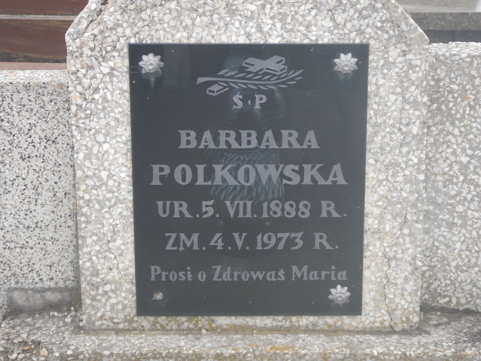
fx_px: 1278
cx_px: 240
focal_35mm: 92
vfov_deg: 16.1
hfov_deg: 21.3
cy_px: 180
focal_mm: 16.6
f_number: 4.7
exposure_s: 1/100
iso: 125
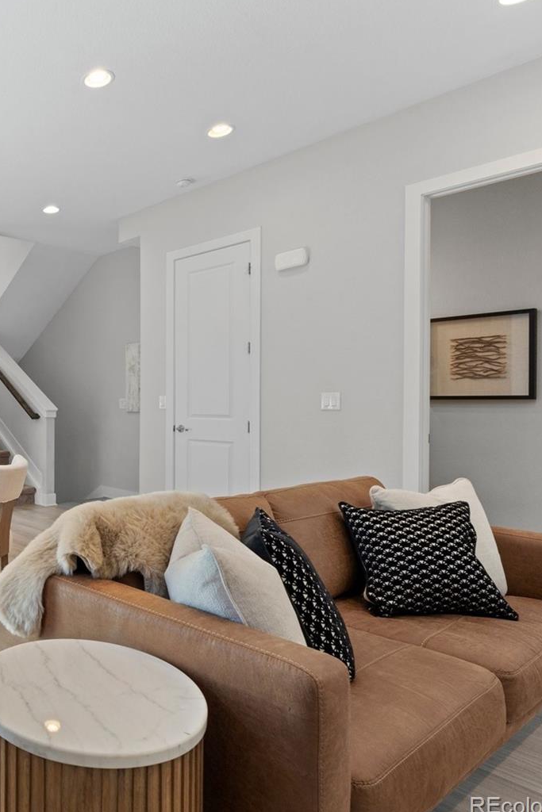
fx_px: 564
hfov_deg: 42.0
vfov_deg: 71.5
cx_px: -37
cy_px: 400
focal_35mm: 25
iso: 640
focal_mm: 16
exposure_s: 1/20
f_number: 9
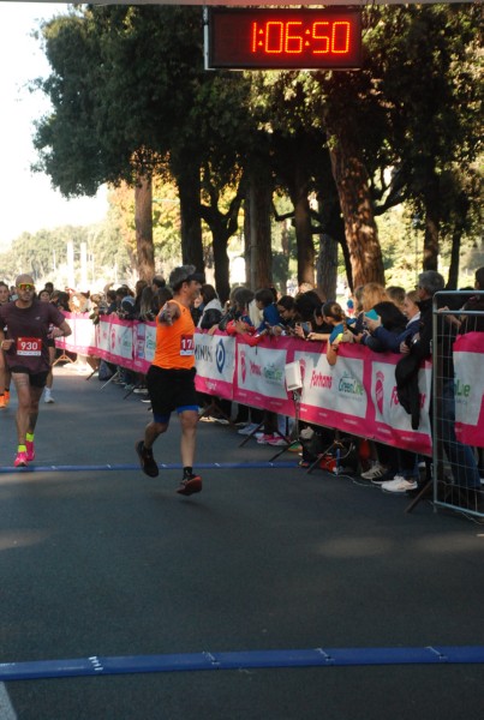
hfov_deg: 13.9
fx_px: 1986
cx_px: 242
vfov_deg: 20.6
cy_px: 360
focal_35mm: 99
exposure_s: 1/400
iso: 1000
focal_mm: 66
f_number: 5.3
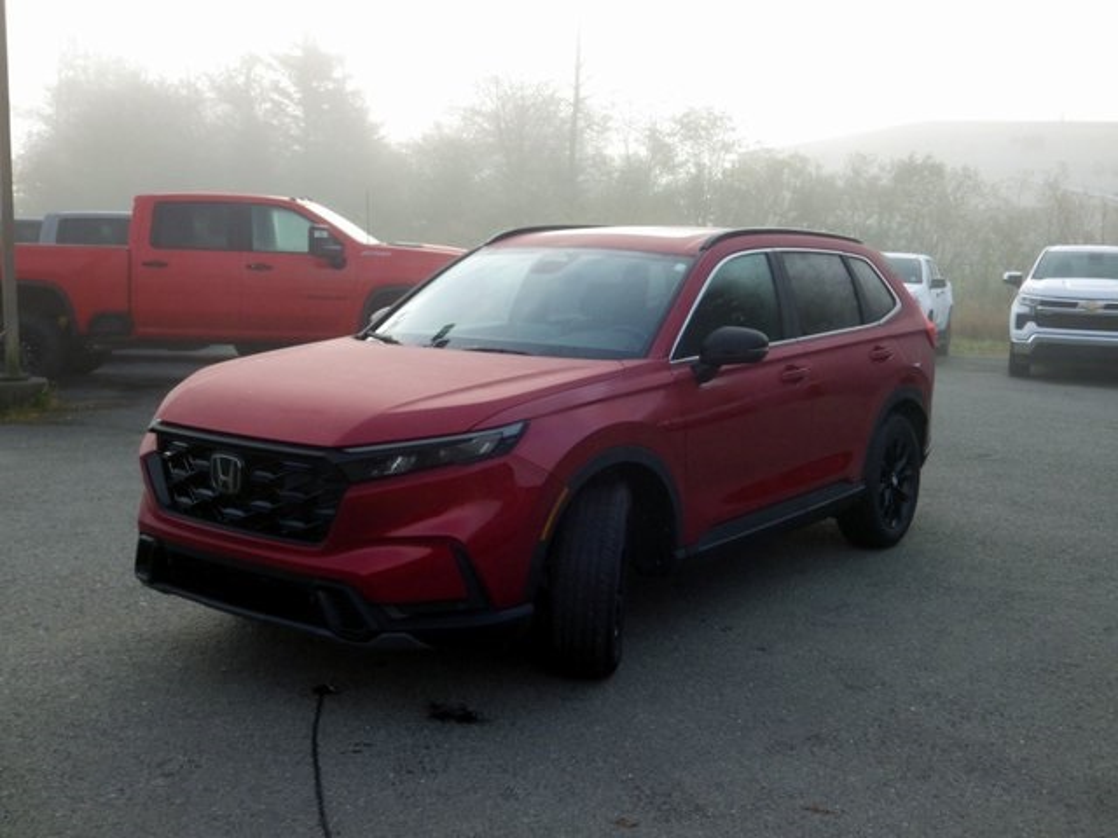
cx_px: 559
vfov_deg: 35.1
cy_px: 419
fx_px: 1324
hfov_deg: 45.8
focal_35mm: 41
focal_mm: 7.4
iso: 100
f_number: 3.6
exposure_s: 1/200
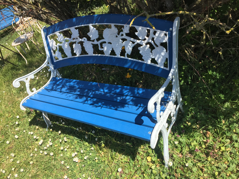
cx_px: 120
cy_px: 90
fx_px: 200
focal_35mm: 29
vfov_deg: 48.2
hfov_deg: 61.7
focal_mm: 4.15
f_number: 2.2
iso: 32
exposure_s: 1/1199
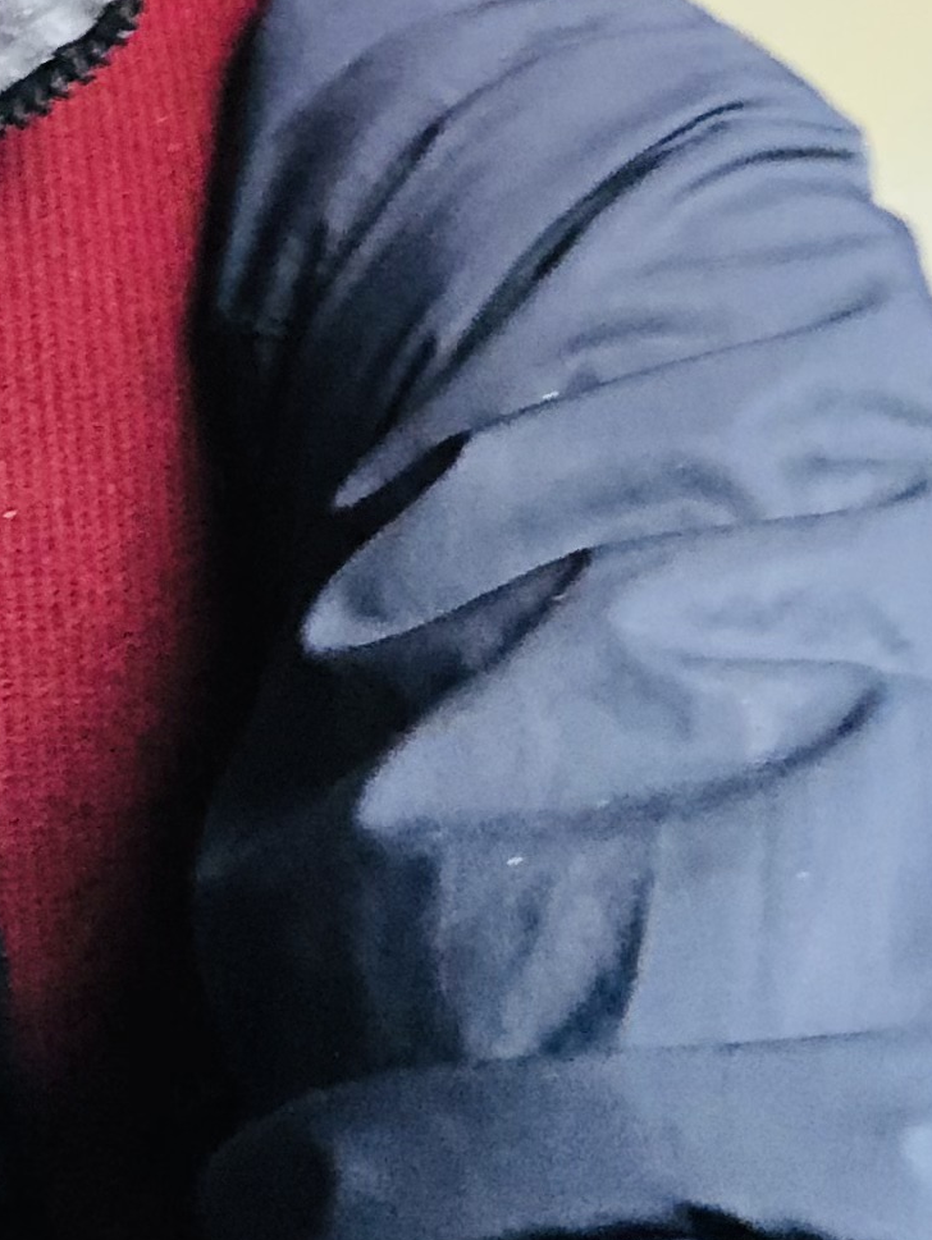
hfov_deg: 14.0
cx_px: -270
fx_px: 3658
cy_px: -555
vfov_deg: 17.5
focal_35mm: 102
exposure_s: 1/60
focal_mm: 2.87
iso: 250
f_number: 2.2
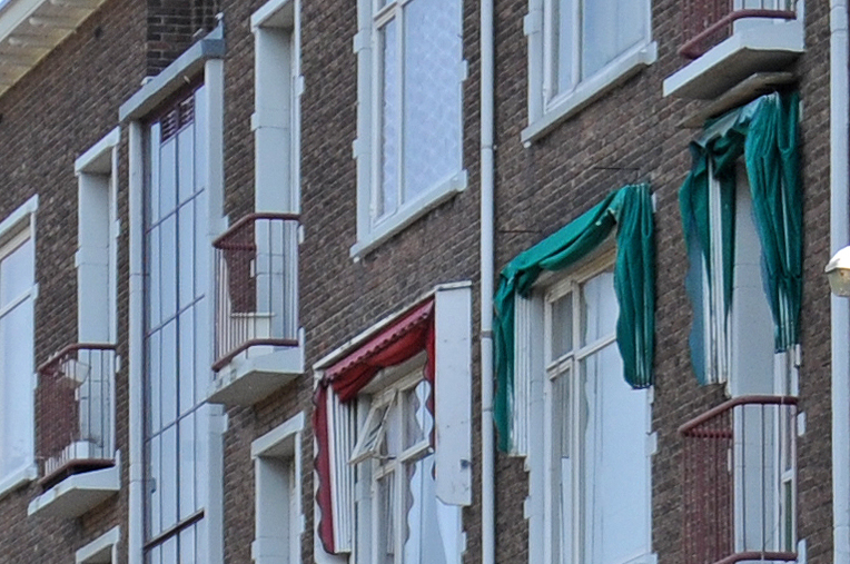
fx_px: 7544
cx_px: 288
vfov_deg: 4.2
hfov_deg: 6.4
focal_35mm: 320
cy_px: 988
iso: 200
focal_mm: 38
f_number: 2.8
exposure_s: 1/2000
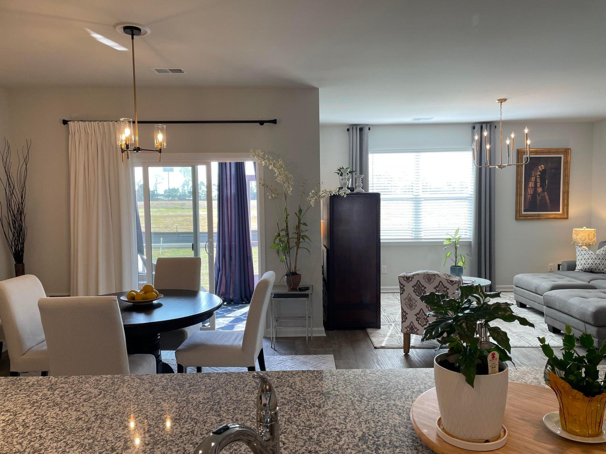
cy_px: 227
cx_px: 303
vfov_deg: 53.1
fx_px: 455
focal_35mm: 26
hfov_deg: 67.3
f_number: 1.6
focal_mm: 4.2
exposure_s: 1/120
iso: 50
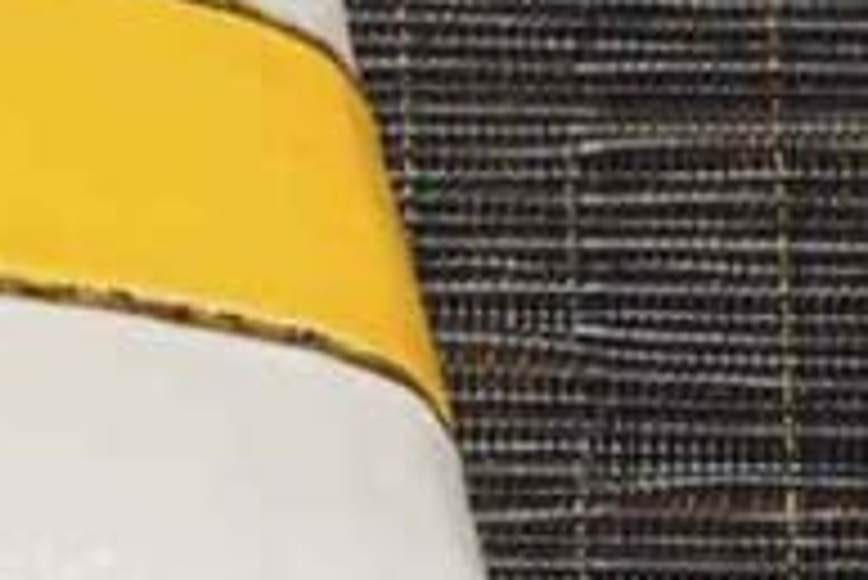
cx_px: -1178
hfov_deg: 7.4
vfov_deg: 5.1
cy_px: 1416
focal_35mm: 263
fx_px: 6337
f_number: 9
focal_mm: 33
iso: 100
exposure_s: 1/5
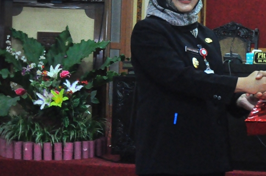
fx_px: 634
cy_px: 55
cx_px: 285
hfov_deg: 22.5
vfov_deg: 15.8
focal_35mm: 86
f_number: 4.5
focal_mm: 24
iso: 3200
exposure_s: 1/30
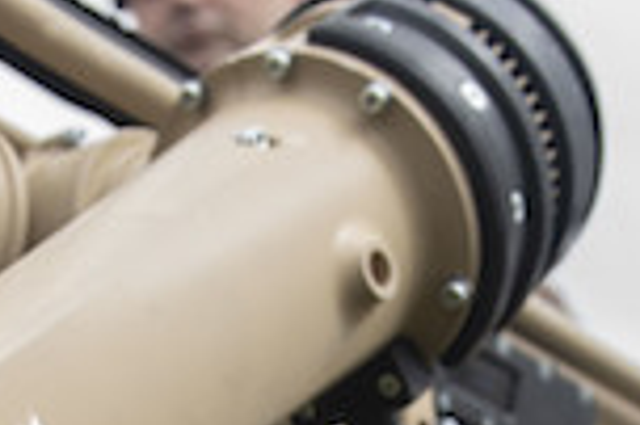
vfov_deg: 8.3
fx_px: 2806
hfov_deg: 13.0
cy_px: 793
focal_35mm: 158
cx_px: 139
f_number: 5.6
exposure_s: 1/60
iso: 31
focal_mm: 24
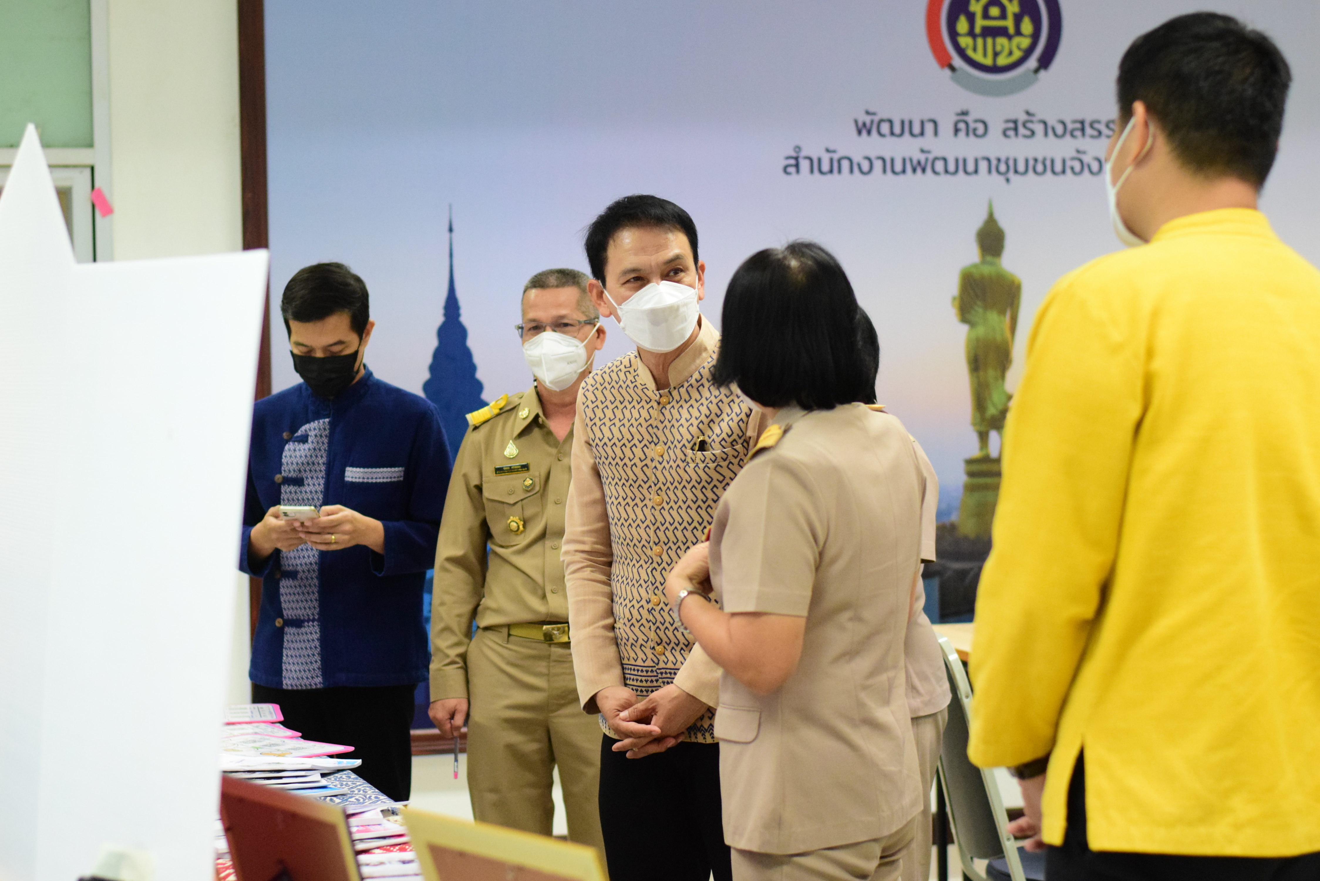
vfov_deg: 18.2
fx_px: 2751
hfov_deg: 27.0
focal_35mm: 75
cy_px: 440
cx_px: 660
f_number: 2.8
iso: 3200
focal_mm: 50
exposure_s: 1/640
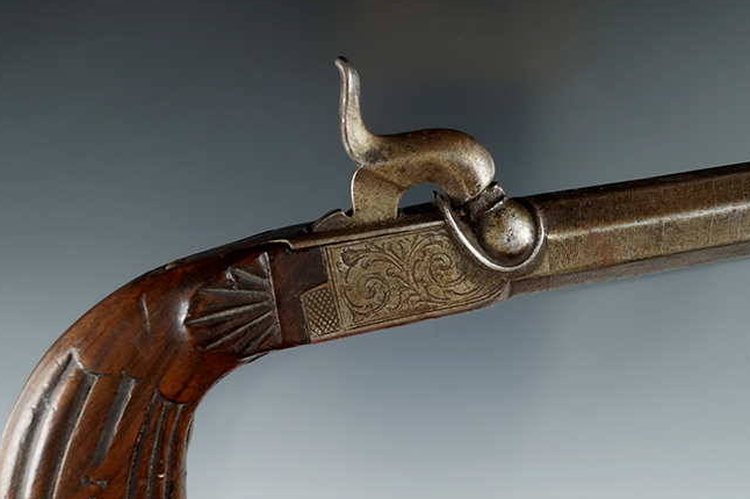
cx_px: 457
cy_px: 341
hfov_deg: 34.9
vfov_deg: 23.6
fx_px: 1187
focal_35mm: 57
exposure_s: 1/200
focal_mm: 26
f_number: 8
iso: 1250
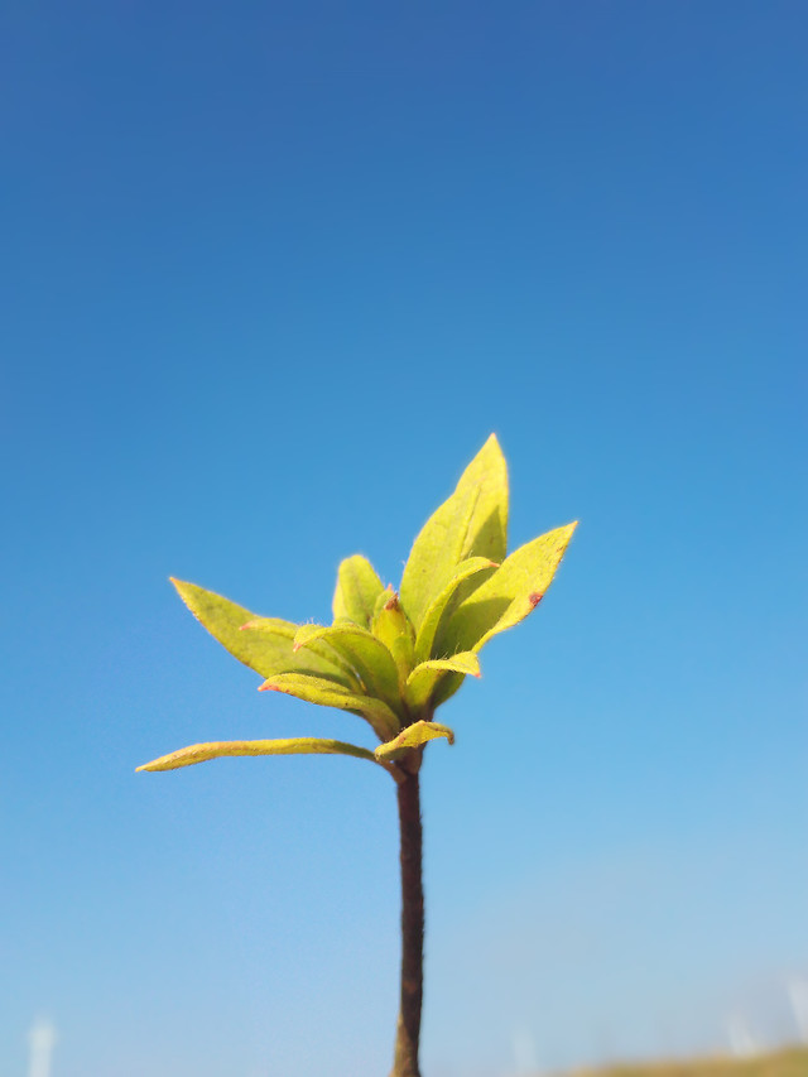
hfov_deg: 48.2
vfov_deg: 61.7
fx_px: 902
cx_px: 404
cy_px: 538
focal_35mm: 29
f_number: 4
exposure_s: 1/1495
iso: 80
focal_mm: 3.8
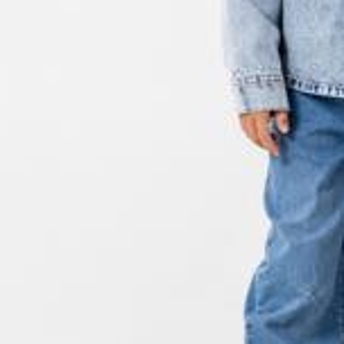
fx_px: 4070
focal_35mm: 362
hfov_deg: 4.8
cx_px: 369
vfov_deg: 4.8
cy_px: 20
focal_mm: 108
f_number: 7.1
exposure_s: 1/125
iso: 160
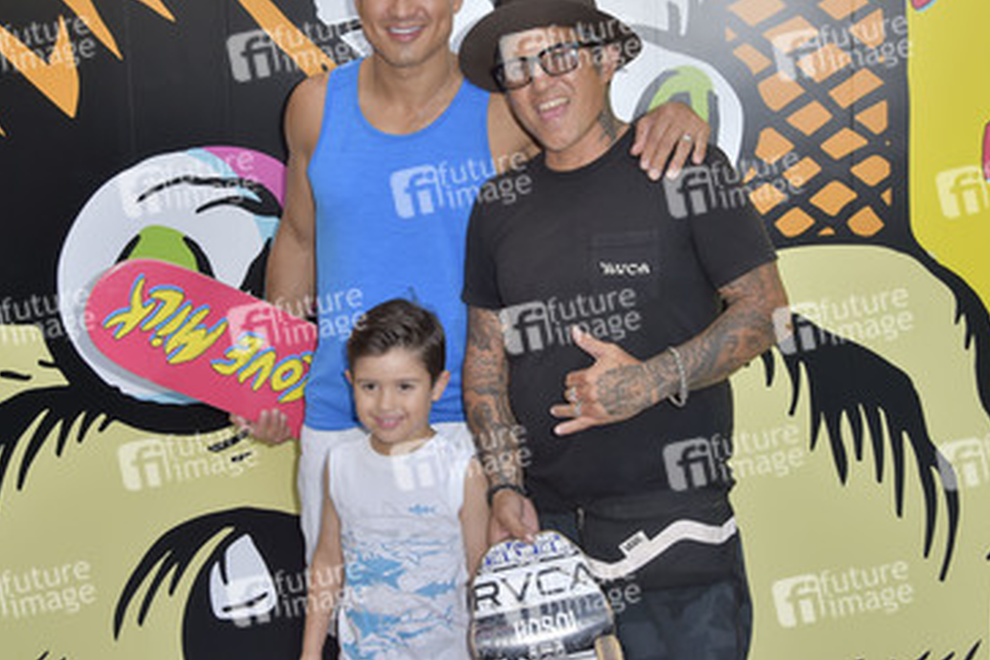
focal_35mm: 52
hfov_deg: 38.2
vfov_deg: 25.9
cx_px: 496
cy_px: 254
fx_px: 1430
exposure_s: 1/250
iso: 320
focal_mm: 42
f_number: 7.1
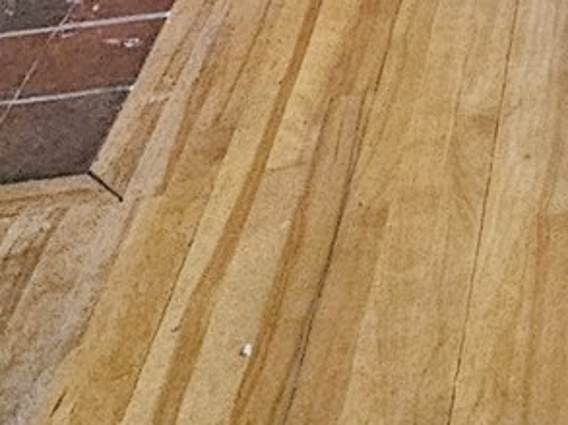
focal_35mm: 91
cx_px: 979
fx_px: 1491
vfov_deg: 10.9
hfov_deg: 17.9
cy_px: -846
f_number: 2.2
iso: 640
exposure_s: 1/24
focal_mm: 2.2
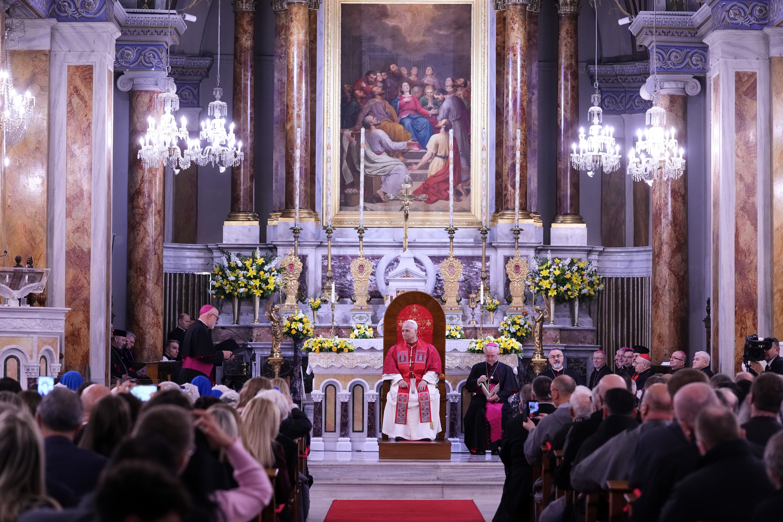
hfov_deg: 21.0
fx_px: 2110
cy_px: 261
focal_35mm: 97
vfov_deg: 14.1
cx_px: 392
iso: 3200
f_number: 4
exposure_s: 1/200
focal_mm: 97
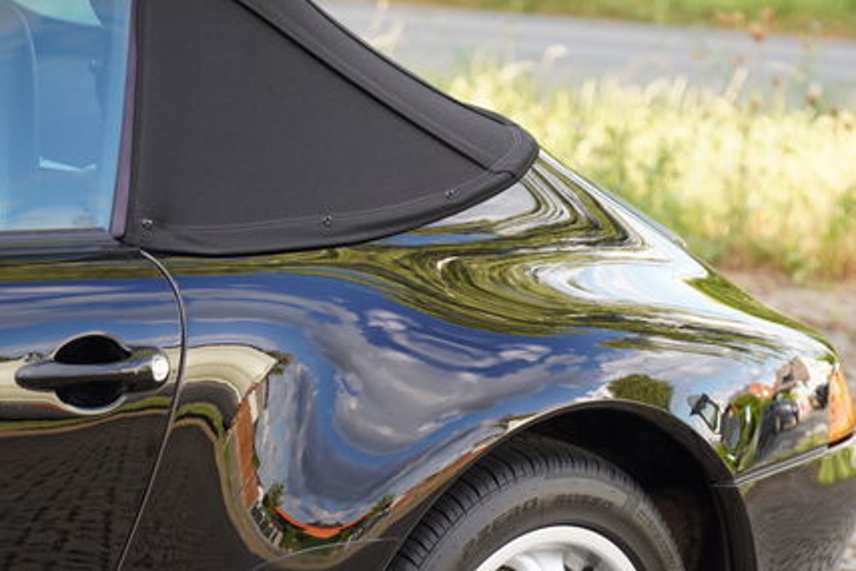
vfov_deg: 8.1
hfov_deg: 12.2
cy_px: 413
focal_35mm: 169
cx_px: 493
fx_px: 4020
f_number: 4
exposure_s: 1/100
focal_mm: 94
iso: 100
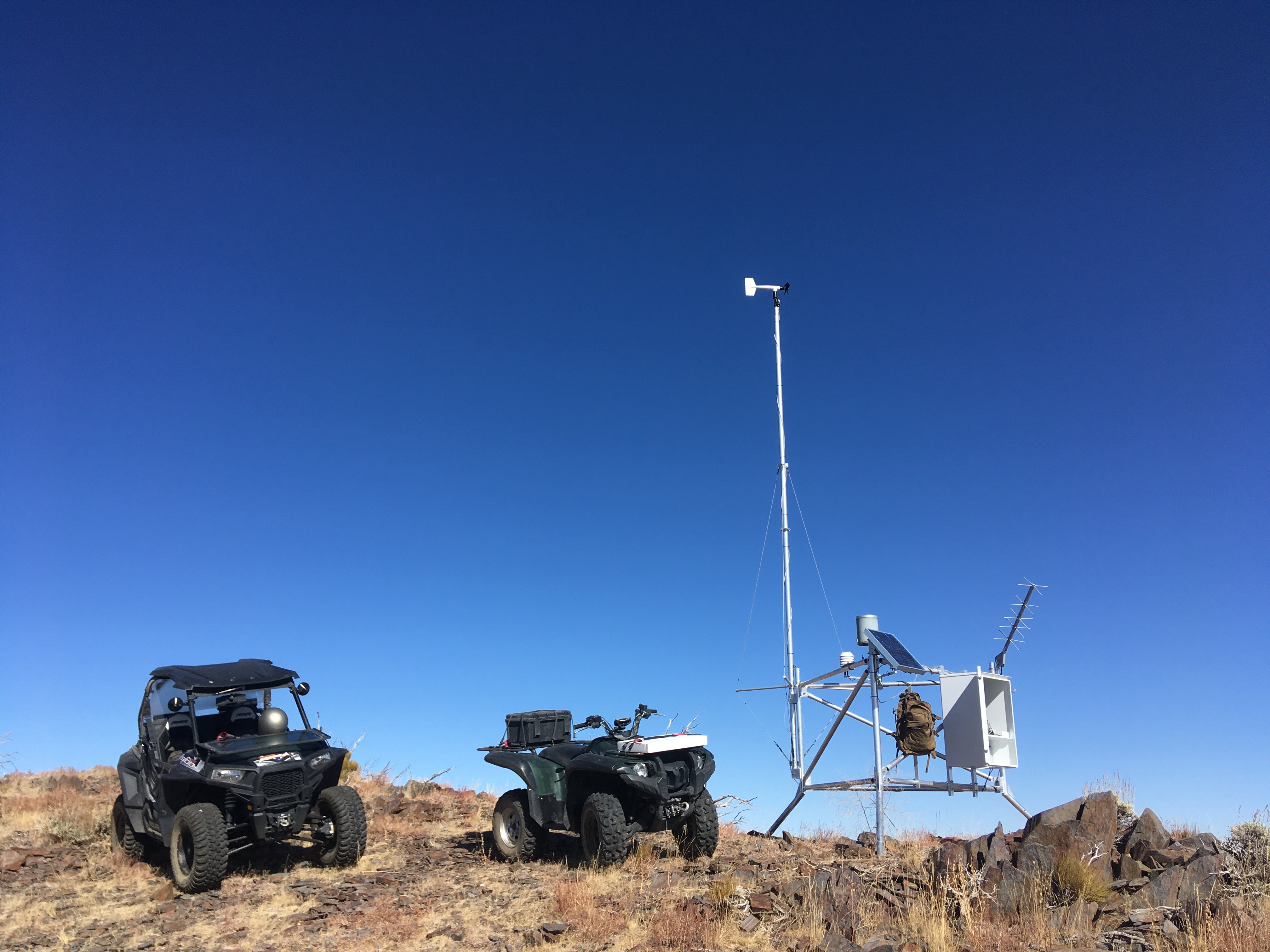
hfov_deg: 61.7
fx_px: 1064
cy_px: 476
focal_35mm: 29
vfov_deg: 48.2
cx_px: 635
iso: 25
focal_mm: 4.15
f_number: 2.2
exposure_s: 1/1972
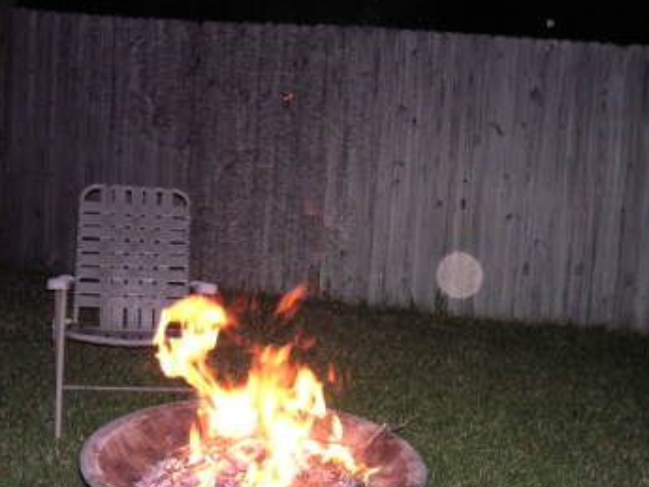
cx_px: 325
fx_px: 825
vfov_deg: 32.9
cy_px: 269
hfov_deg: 42.9
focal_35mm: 44
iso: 367
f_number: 2.8
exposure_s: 1/60.1
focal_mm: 5.8
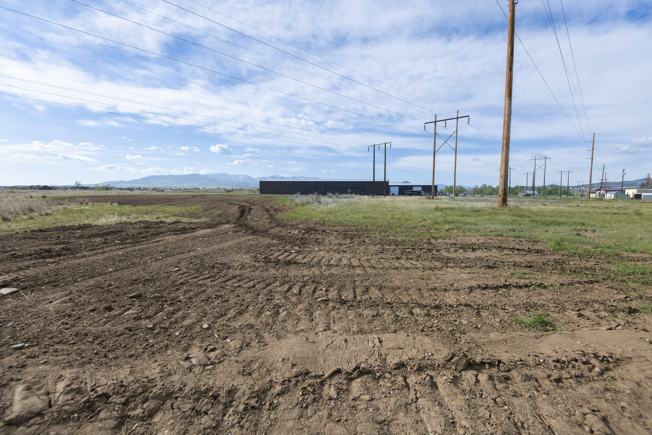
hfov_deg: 96.7
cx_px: 326
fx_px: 290
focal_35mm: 16
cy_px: 218
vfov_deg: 73.7
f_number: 5
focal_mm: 16
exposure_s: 1/1250
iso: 125
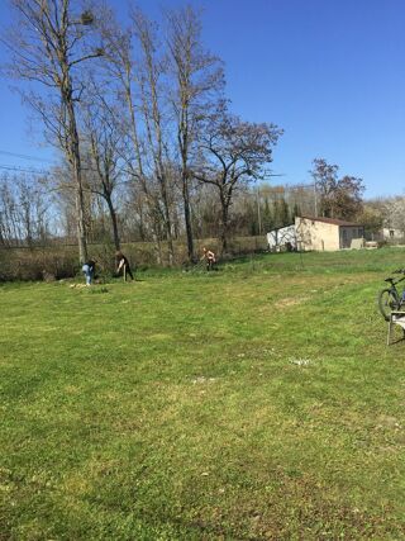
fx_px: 453
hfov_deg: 48.2
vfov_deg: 61.7
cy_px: 270
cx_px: 202
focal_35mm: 29
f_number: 2.2
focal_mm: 4.15
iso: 32
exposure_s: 1/1883
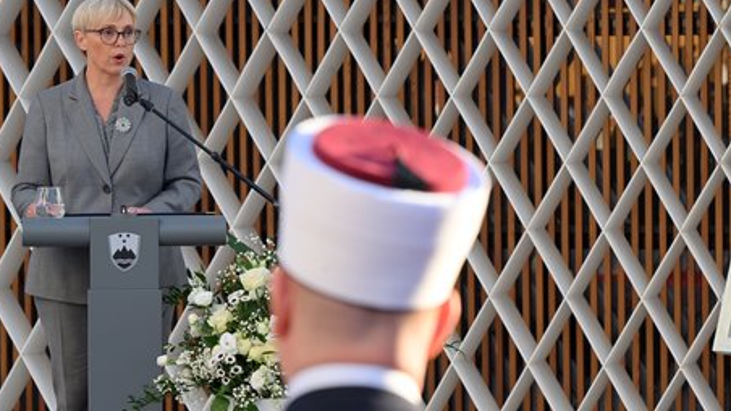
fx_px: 3818
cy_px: 214
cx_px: 330
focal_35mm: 197
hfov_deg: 10.9
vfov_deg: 6.2
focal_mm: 170
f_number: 9
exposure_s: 1/320
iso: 800
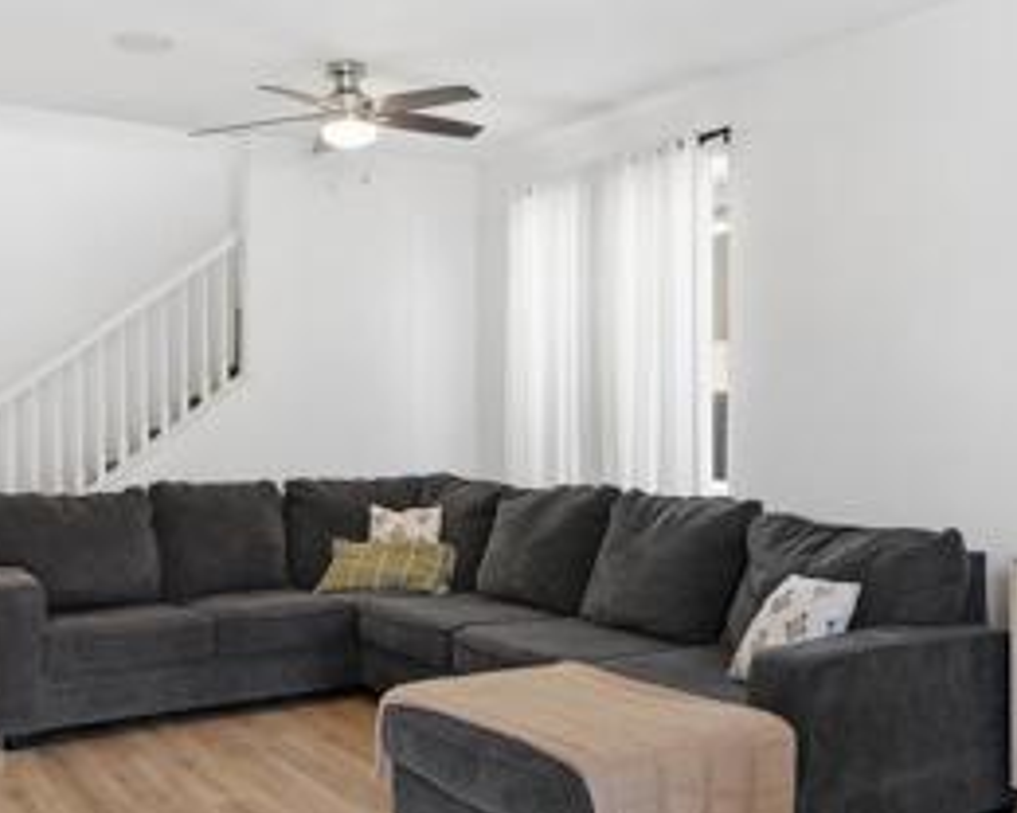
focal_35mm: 37
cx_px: 532
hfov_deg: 49.1
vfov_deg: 40.1
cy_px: 424
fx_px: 1114
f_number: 4
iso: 500
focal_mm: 16
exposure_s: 1/15
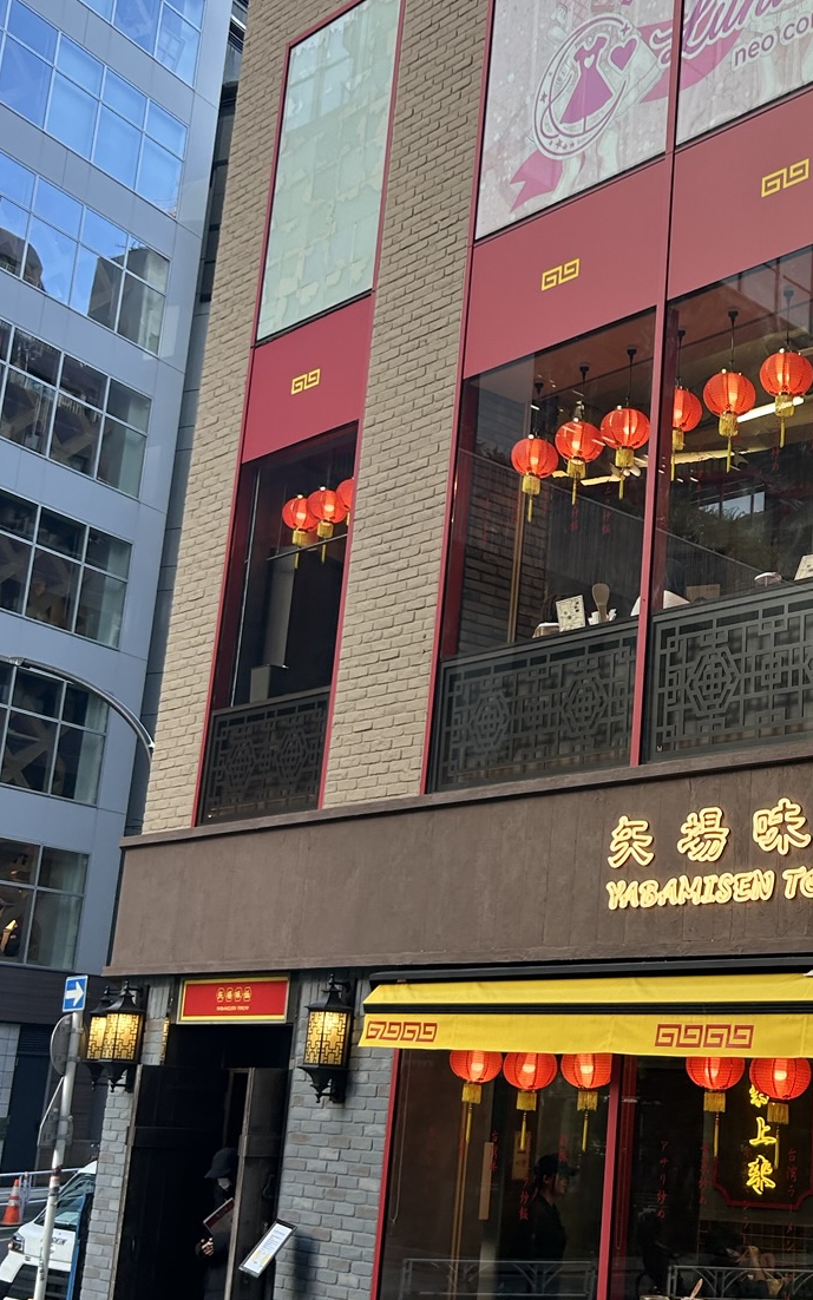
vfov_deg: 40.3
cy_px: 648
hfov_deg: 25.2
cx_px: 712
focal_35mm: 50
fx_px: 1772
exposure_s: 1/323
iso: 50
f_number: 1.5
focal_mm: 5.7
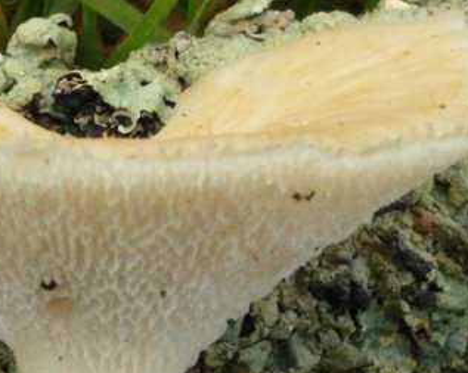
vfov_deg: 20.6
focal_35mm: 74
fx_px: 1024
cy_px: 265
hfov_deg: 25.7
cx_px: 238
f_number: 7
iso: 800
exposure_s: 1/180
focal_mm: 6.5
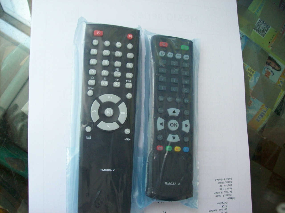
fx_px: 296
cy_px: 106
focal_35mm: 36
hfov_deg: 51.4
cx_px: 142
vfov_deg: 39.7
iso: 160
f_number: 2.7
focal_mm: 6
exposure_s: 1/8.85
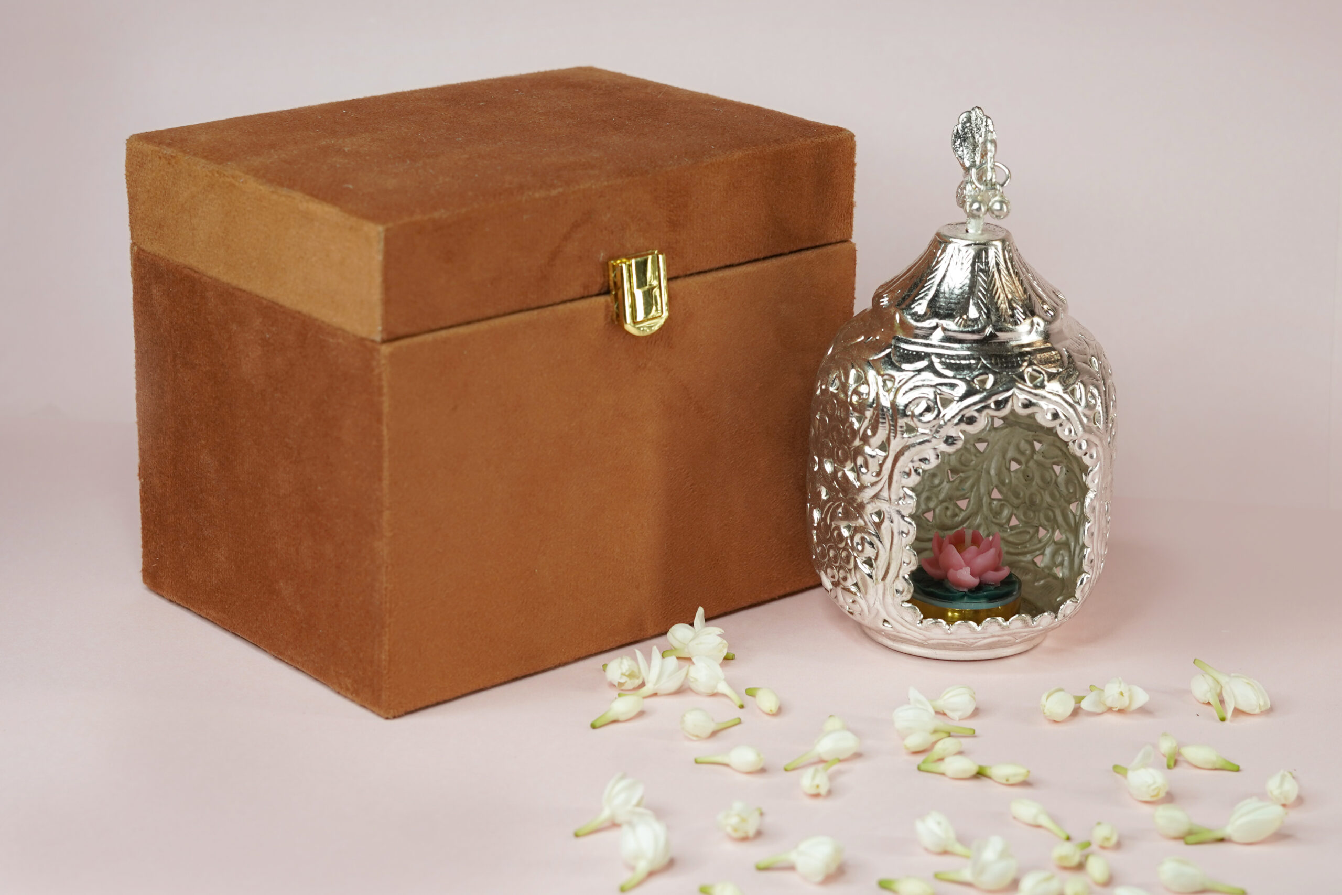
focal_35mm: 75
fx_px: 2796
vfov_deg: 18.2
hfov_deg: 27.0
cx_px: 671
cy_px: 448
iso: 250
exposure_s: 1/125
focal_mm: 50
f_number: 4.5
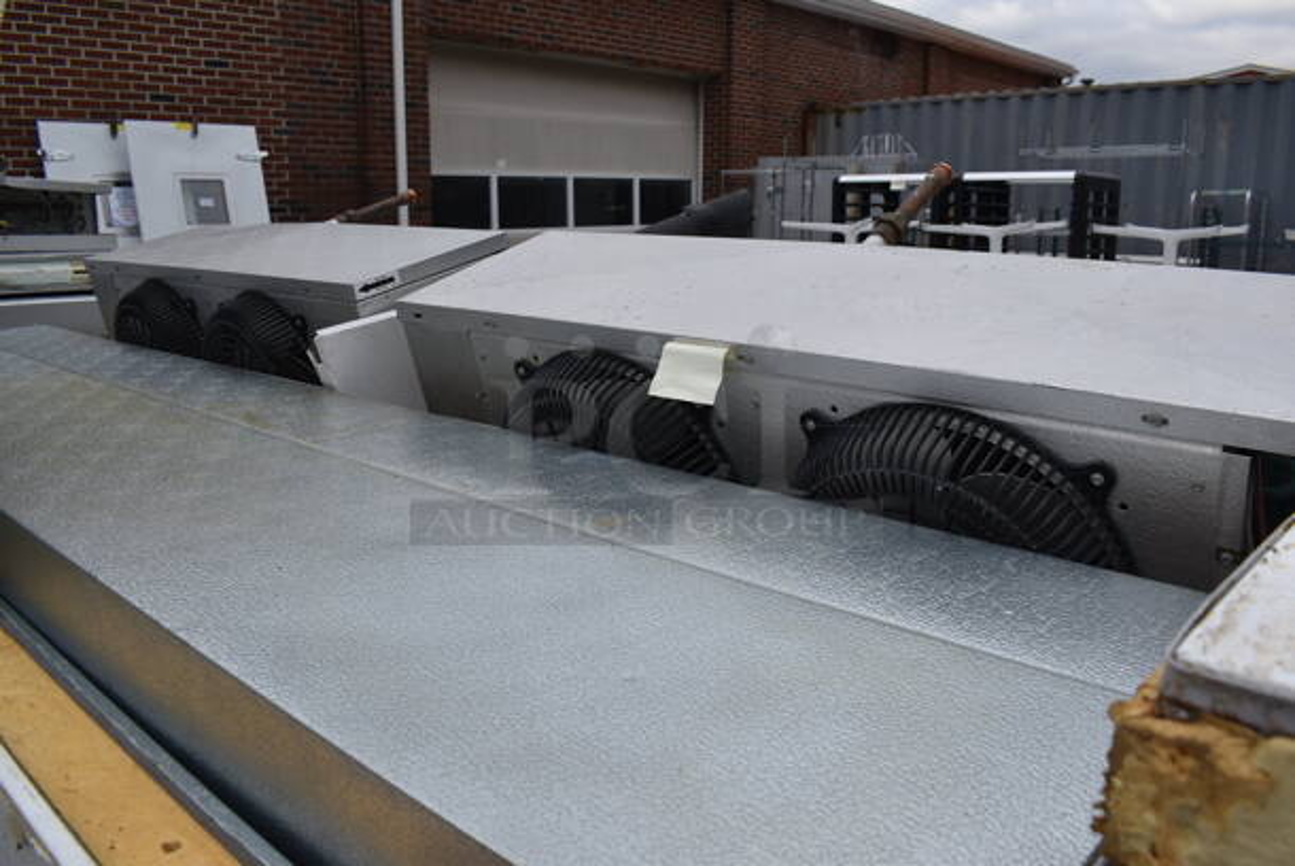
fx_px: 972
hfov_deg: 67.3
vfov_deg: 48.0
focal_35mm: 27
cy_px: 433
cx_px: 648
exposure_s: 1/400
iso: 200
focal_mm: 18
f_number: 7.1
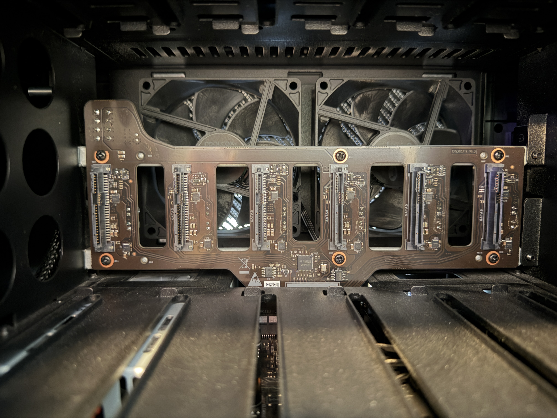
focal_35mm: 24
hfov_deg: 71.6
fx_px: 386
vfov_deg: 56.8
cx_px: 278
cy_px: 209
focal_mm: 6.76
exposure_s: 1/2
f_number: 1.78
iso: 1600
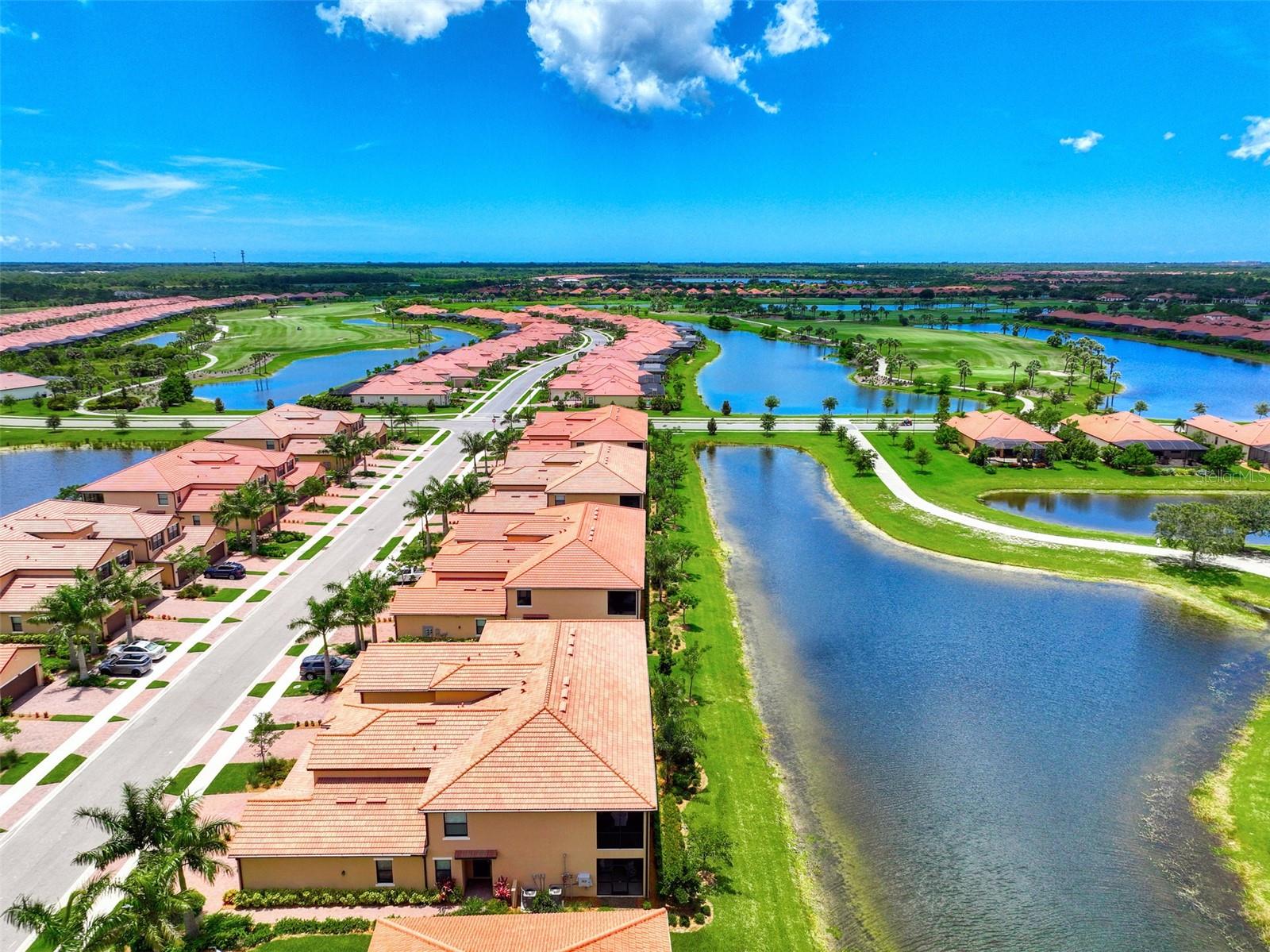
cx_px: 635
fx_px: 880
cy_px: 476
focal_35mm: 24
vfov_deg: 56.8
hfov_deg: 71.6
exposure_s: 1/1600
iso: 100
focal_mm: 12.3
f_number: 4
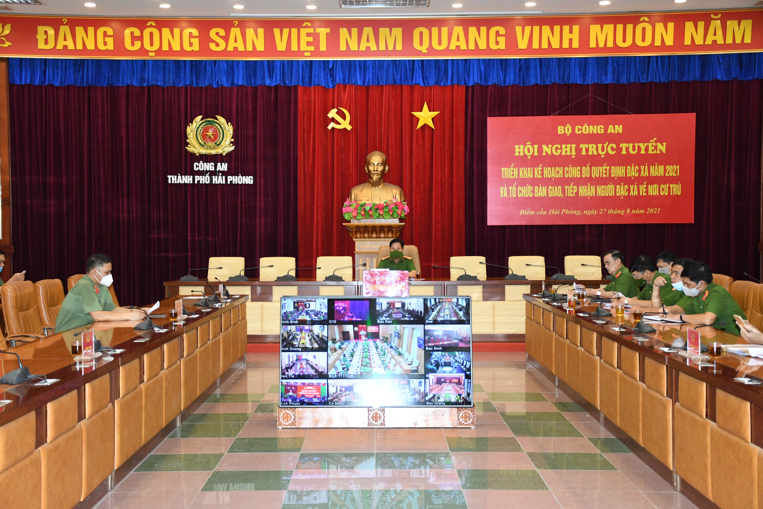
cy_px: 254
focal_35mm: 48
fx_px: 1017
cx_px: 382
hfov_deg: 41.1
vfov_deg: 28.1
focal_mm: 32
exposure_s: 1/200
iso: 2000
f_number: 4
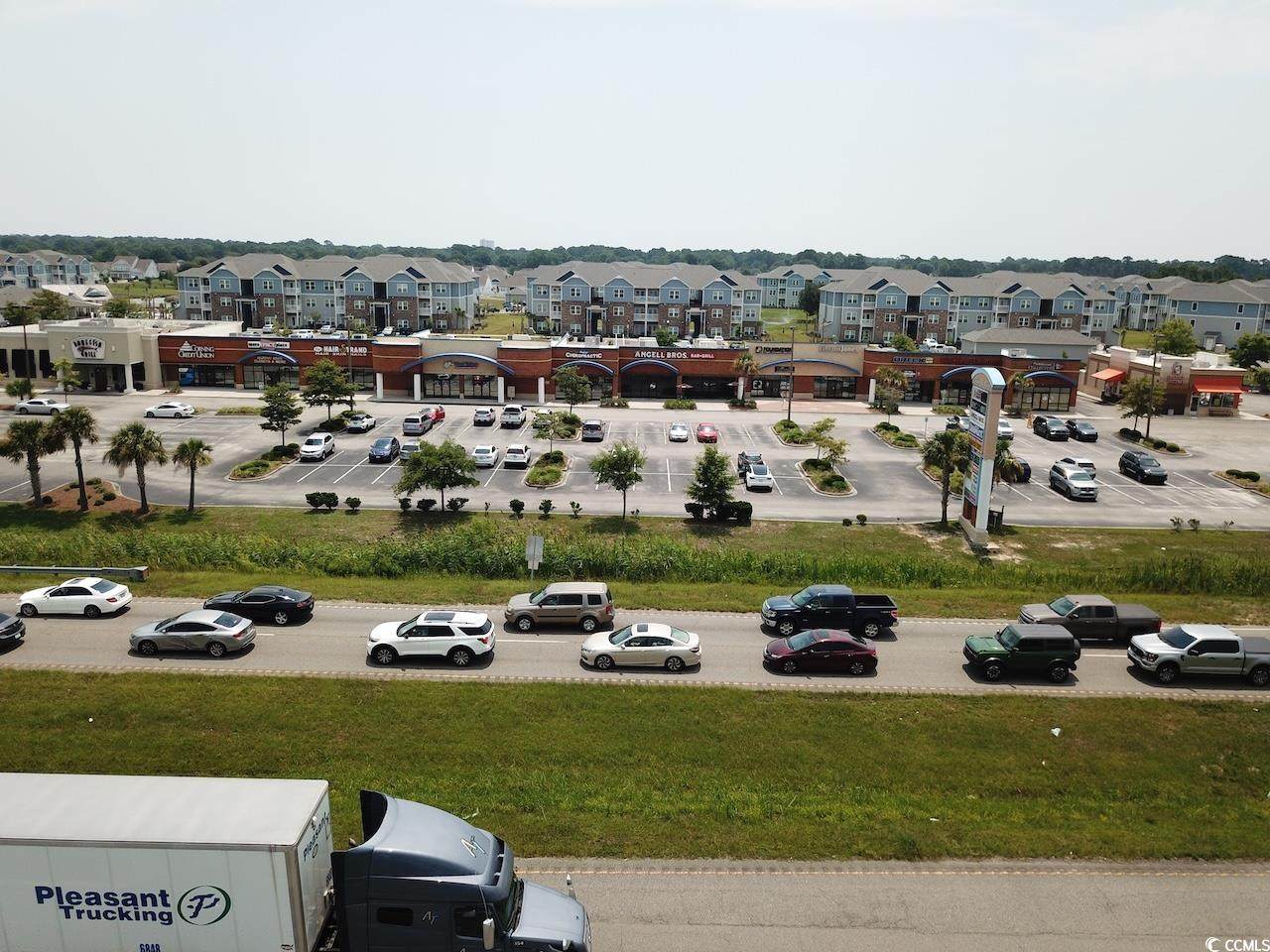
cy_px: 476
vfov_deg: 53.1
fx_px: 954
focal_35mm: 26
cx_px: 635
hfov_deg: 67.3
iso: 100
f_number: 2.2
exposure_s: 1/1821
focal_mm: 4.73
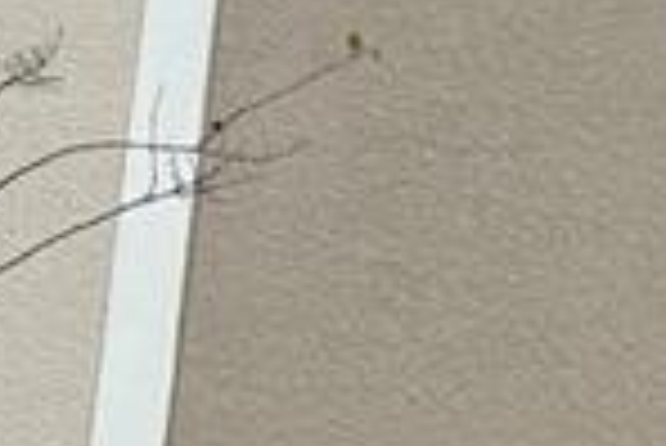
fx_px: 3741
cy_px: 230
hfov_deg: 9.7
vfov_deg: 6.8
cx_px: 1166
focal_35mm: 202
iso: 80
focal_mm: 6.76
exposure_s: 1/2833
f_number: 1.78
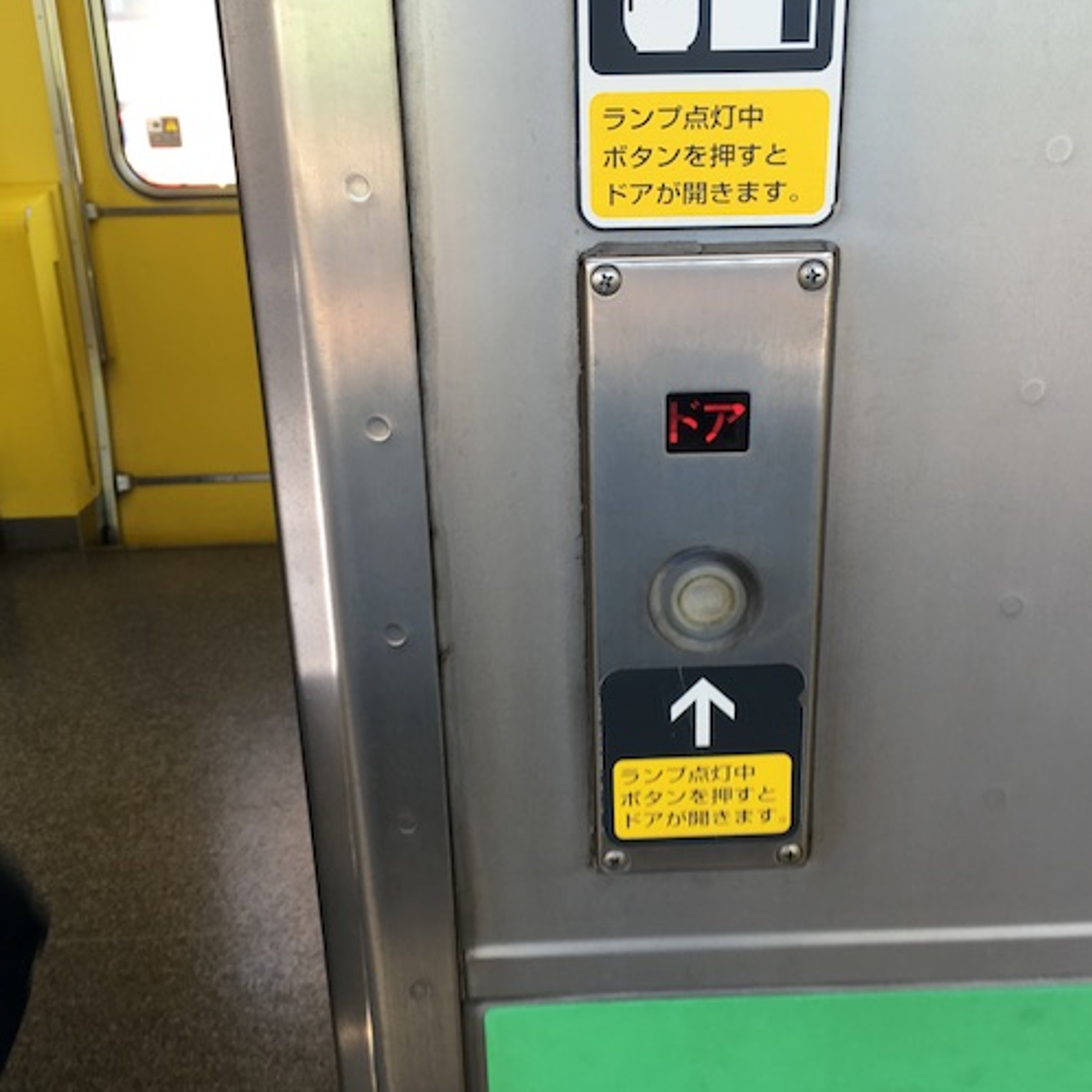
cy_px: 550
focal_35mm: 35
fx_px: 1249
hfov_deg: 47.1
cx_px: 605
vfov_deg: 47.2
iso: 32
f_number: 2.2
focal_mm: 4.15
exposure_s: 1/60
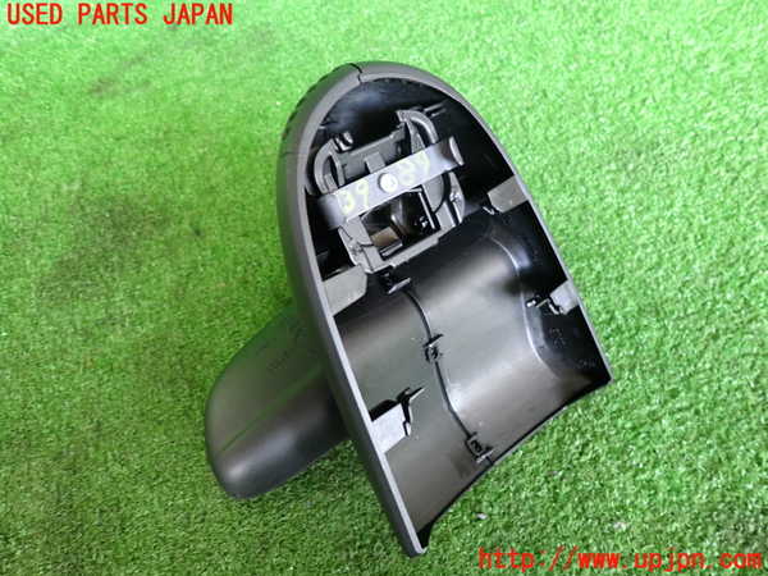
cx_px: 384
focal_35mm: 25
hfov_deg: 69.4
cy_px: 288
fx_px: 555
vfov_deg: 54.9
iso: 200
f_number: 2
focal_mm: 4.5
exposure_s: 1/40
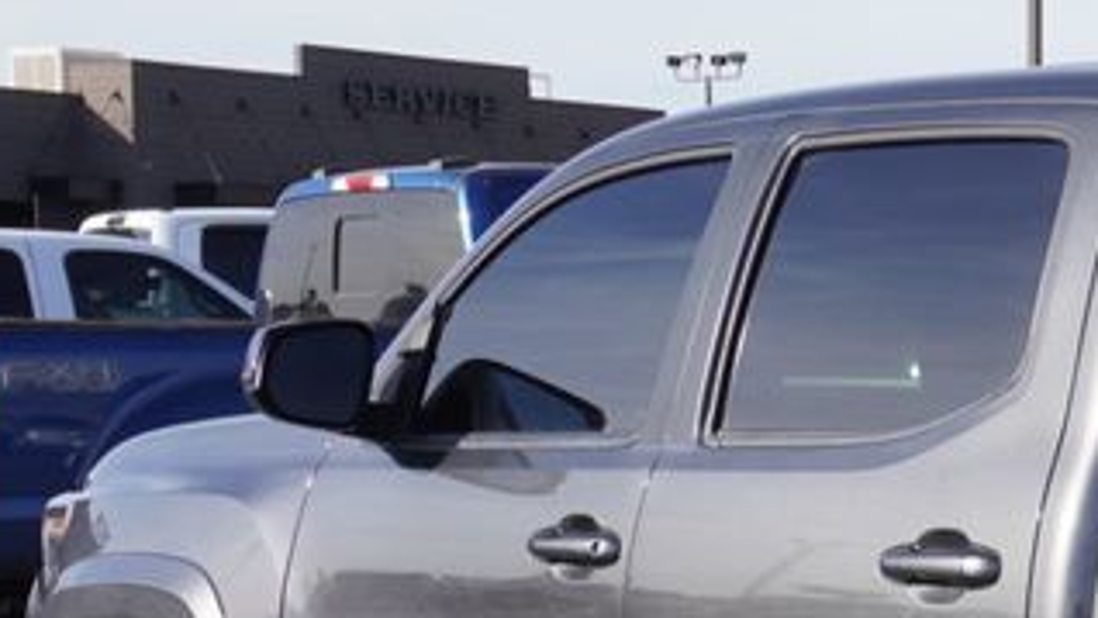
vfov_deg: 9.3
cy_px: 891
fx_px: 3689
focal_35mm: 127
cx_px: 1505
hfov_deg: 15.9
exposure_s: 1/200
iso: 100
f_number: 8
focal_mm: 25
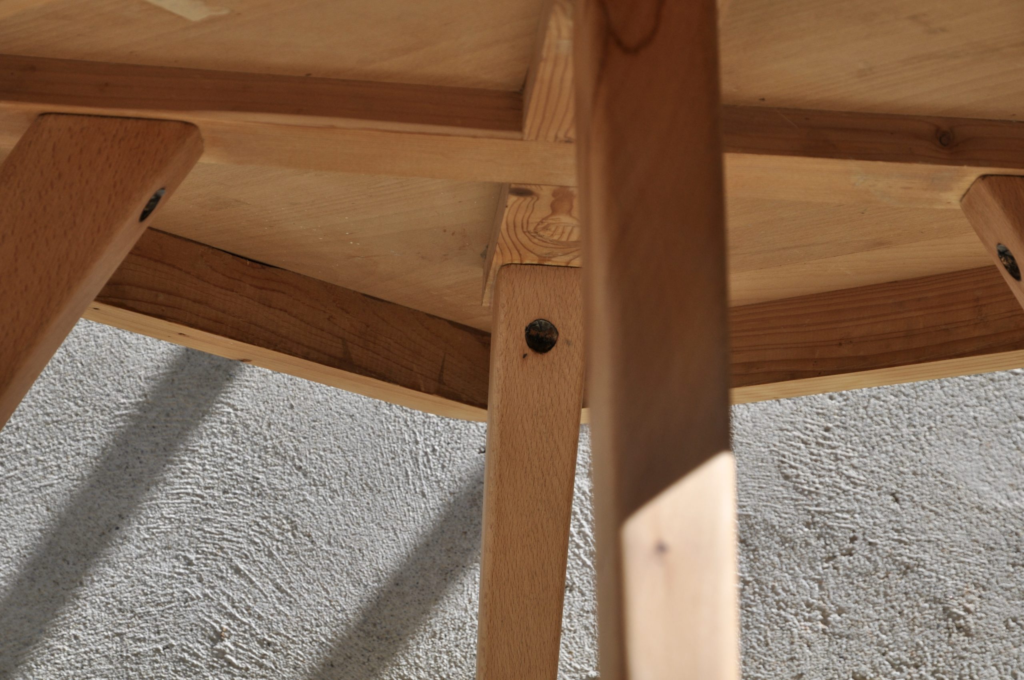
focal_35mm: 93
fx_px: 2642
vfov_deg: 14.7
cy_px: 340
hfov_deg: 21.9
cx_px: 512
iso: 200
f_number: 9
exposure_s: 1/320
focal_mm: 62
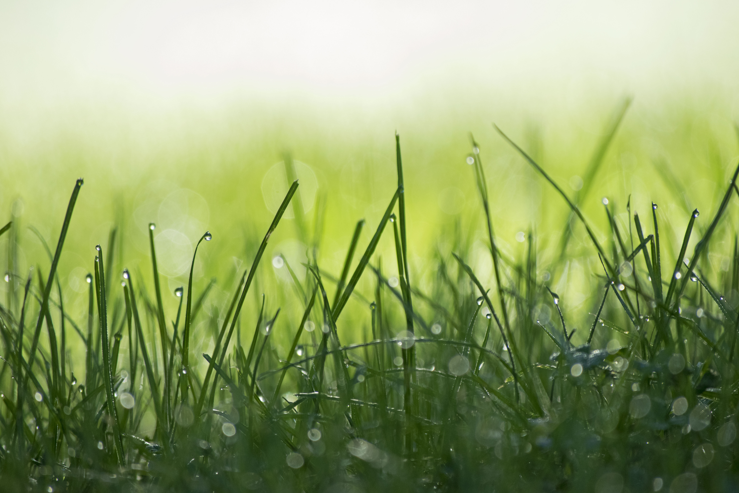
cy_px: 245
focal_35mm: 303
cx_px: 372
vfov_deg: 4.5
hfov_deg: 6.8
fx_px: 6219
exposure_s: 1/640
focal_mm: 200
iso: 800
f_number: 5.6
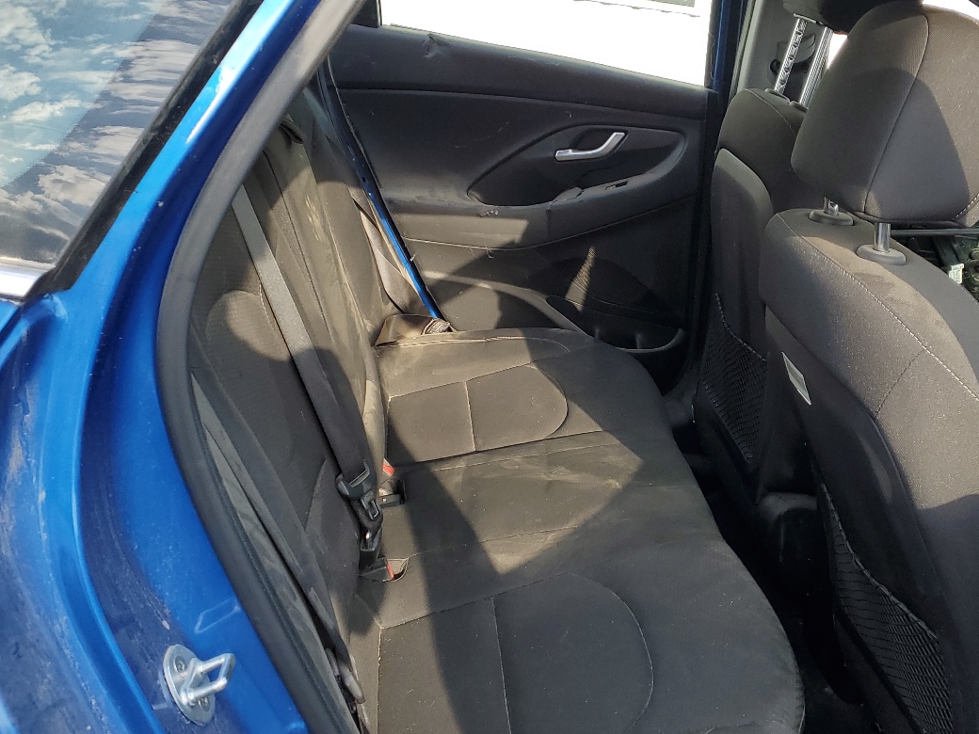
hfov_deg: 46.7
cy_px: 355
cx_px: 554
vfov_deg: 36.0
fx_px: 1131
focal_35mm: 40
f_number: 1.5
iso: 50
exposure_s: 1/625
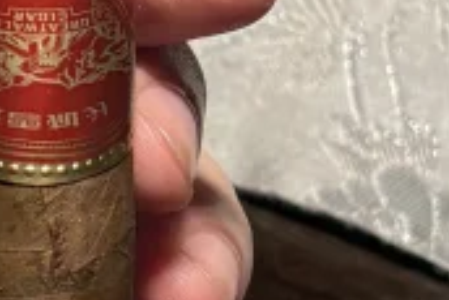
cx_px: 86
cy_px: 55
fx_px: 2821
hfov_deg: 9.1
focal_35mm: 226
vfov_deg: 6.1
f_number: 1.6
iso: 125
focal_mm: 5.96
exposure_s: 1/121
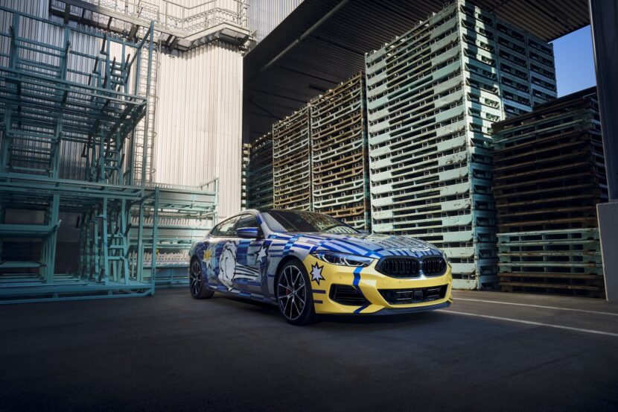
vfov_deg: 53.1
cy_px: 206
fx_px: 412
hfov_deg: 73.8
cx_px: 309
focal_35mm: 24
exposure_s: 1/400
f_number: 9
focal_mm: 24
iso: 200
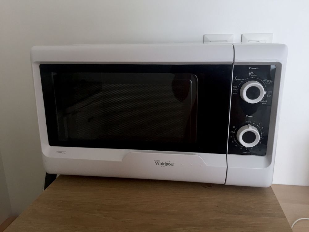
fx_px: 259
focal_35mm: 29
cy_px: 116
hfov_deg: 61.7
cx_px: 154
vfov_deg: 48.2
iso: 50
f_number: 2.2
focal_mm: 4.15
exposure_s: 1/33
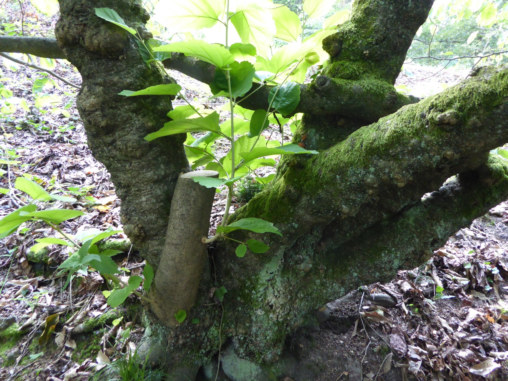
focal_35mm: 25
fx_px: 367
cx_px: 254
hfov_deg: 69.4
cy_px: 190
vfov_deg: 54.9
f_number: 3.3
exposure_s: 1/25
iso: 400
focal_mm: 4.3
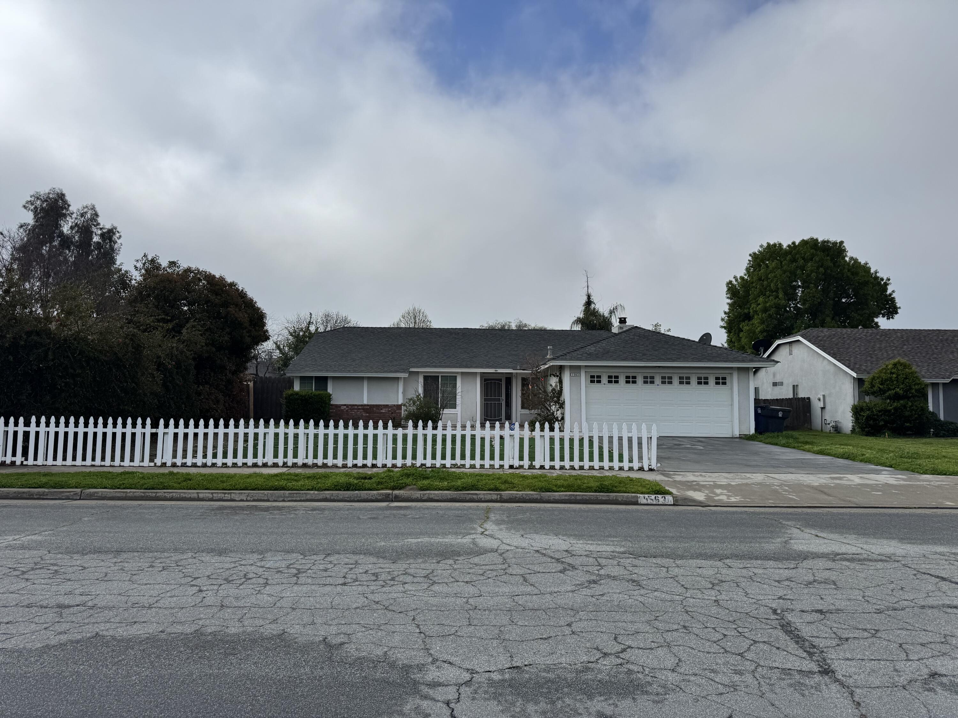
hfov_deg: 71.6
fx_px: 664
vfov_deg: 56.8
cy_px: 359
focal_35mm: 24
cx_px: 479
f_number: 1.78
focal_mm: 6.76
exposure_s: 1/10417
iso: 80
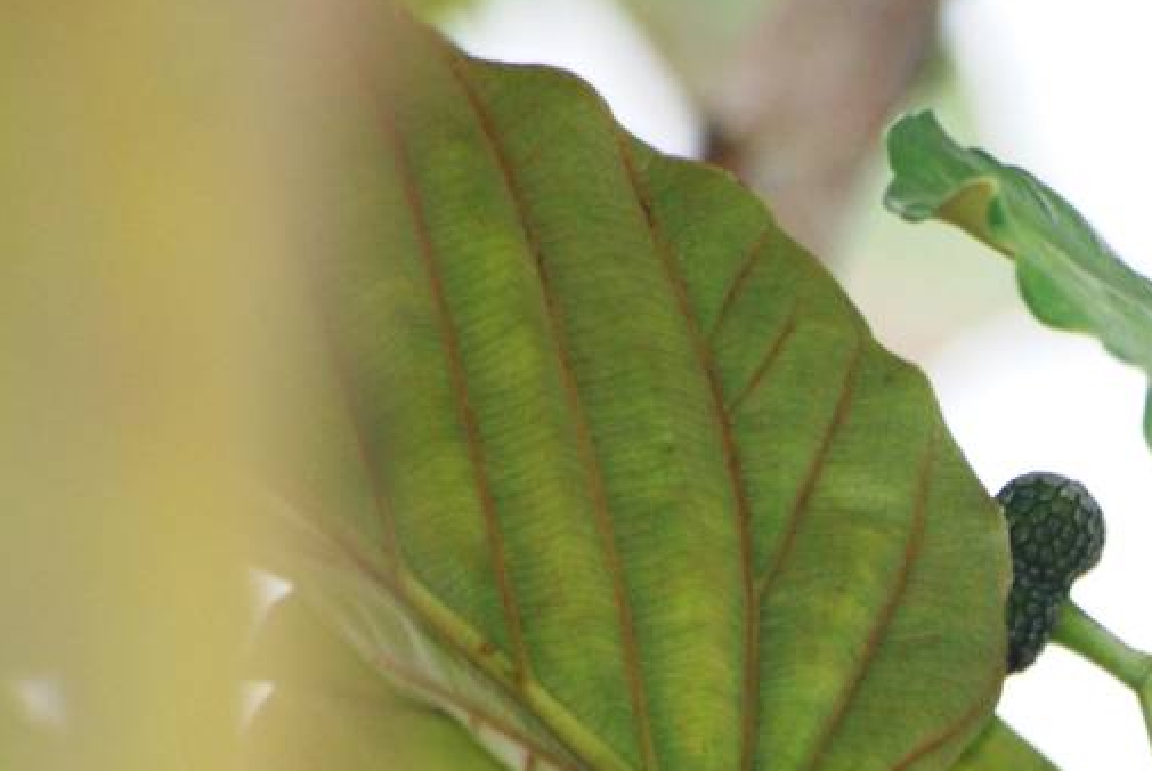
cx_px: 1344
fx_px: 45684
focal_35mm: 1426
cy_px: 1208
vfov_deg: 1.0
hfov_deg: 1.4
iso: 400
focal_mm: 300
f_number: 7.1
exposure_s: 1/200
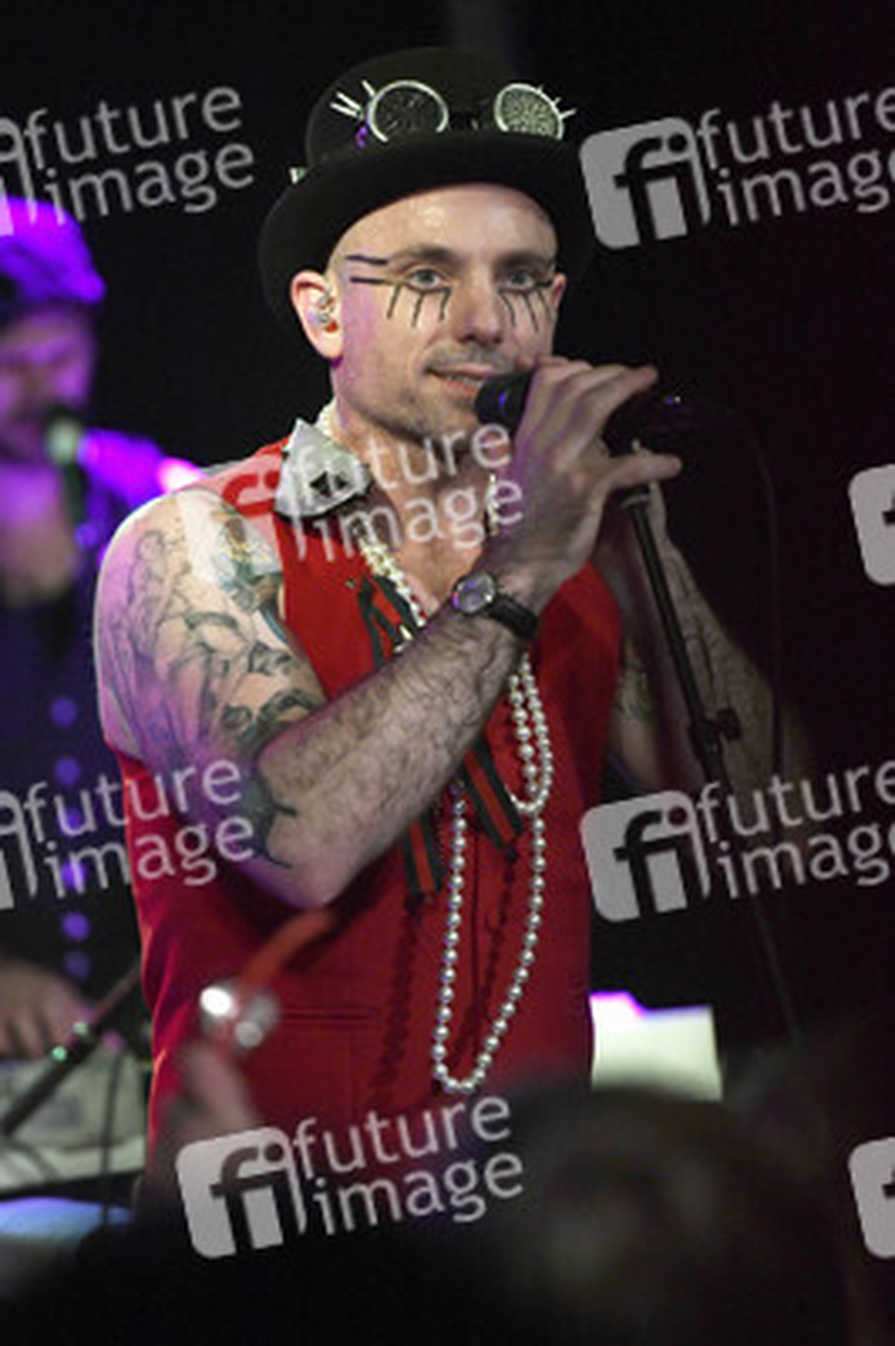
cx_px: 448
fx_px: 7471
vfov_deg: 10.3
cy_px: 673
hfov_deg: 6.9
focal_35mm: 200
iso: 3200
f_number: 3.2
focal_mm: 200
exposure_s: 1/160
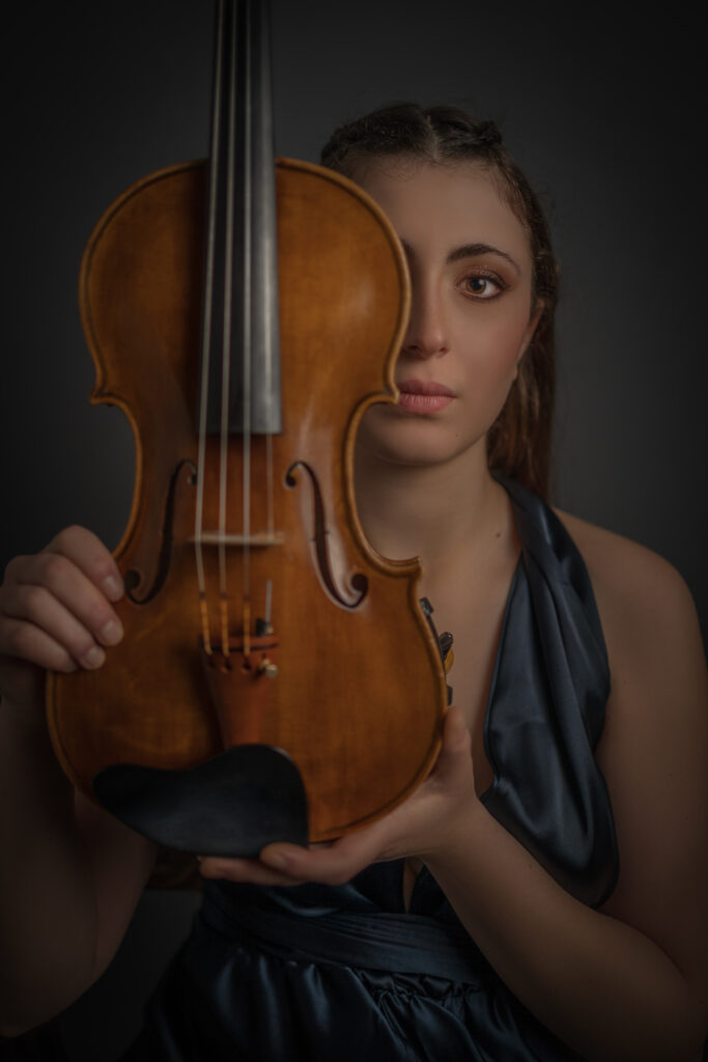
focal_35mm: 35
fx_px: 1032
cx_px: 354
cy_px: 531
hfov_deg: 37.9
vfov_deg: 54.4
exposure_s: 1/250
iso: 100
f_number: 1.8
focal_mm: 35
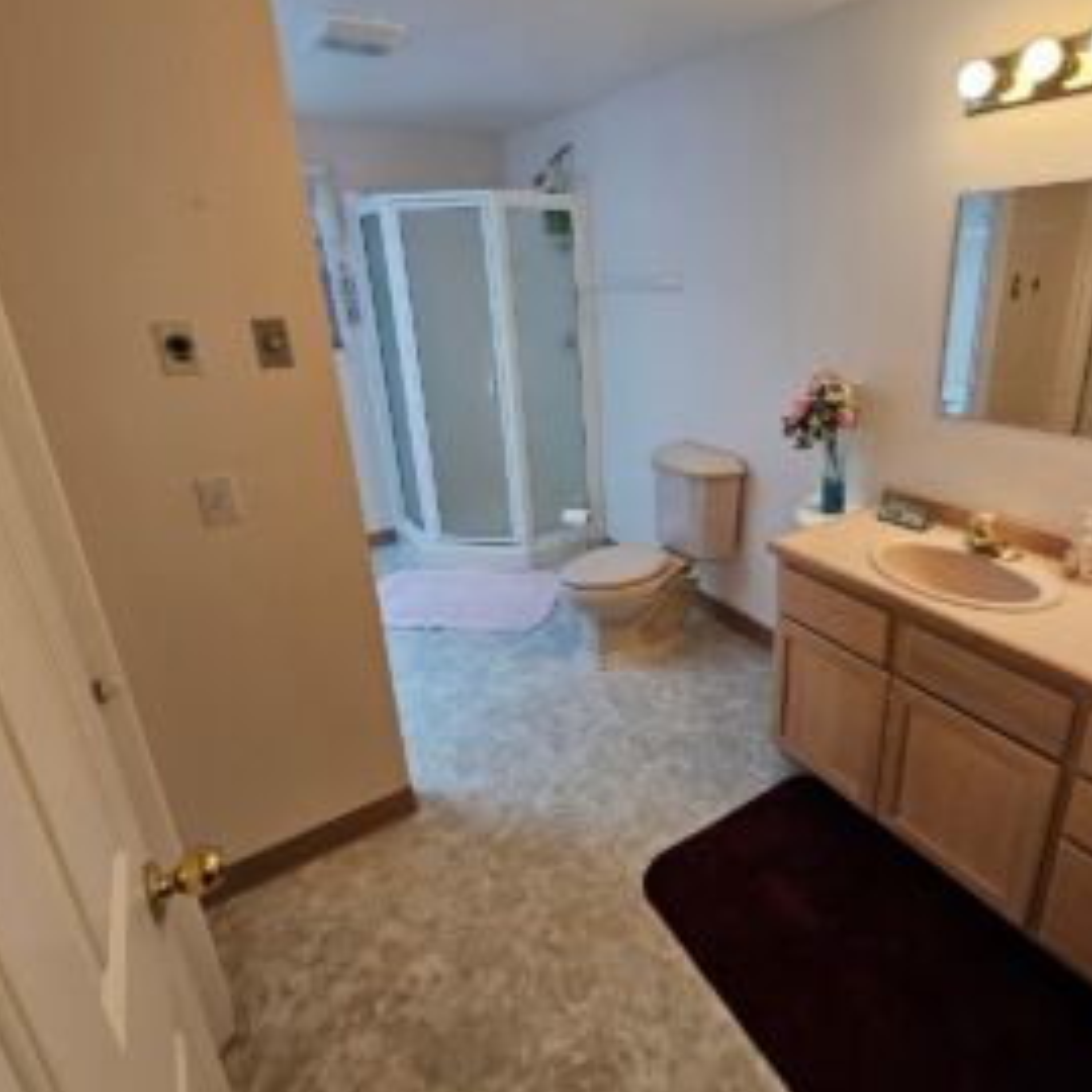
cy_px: 502
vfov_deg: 83.8
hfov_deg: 83.0
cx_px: 651
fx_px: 607
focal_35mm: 17
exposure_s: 1/60
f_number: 2.2
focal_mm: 2.2
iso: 80
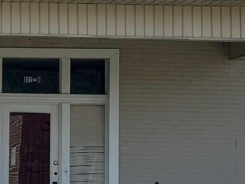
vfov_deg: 7.0
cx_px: -180
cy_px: 61
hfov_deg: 8.9
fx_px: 1508
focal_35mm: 213
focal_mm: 6.86
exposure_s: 1/1721
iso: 64
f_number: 1.78
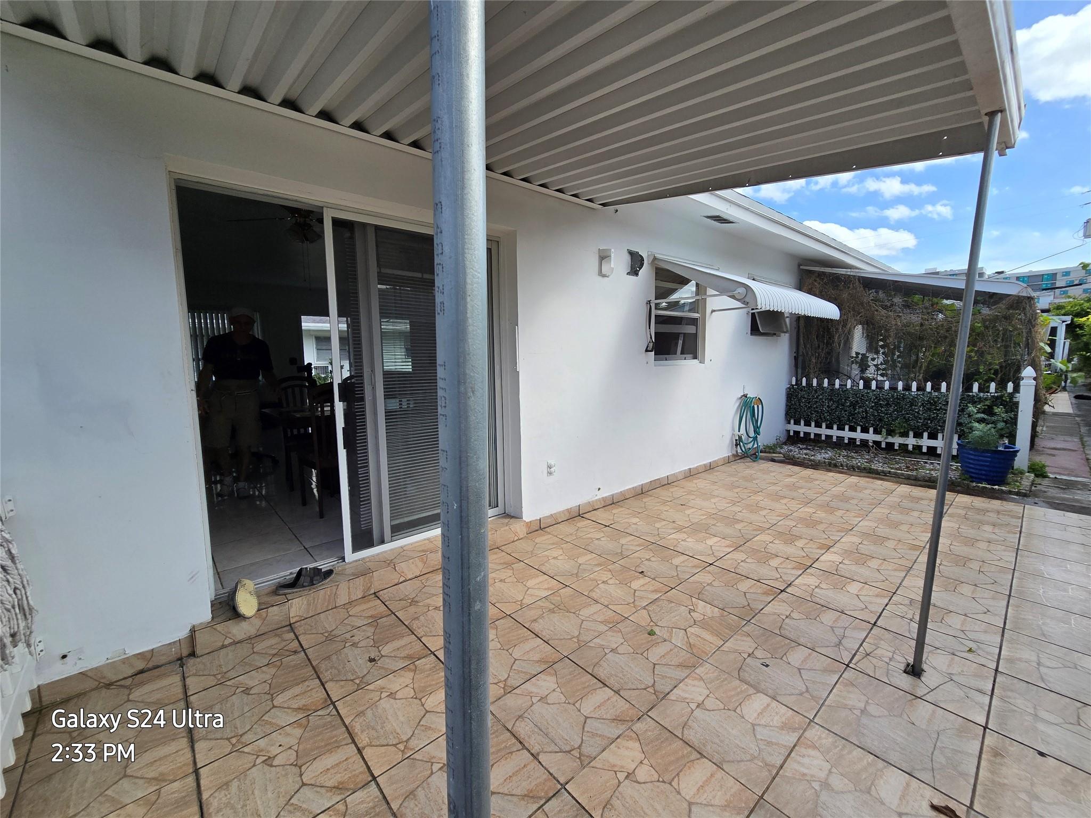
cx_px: 546
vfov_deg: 89.9
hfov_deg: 106.2
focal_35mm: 13
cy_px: 409
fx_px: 410
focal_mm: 2.2
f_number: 2.2
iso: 50
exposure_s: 1/1593
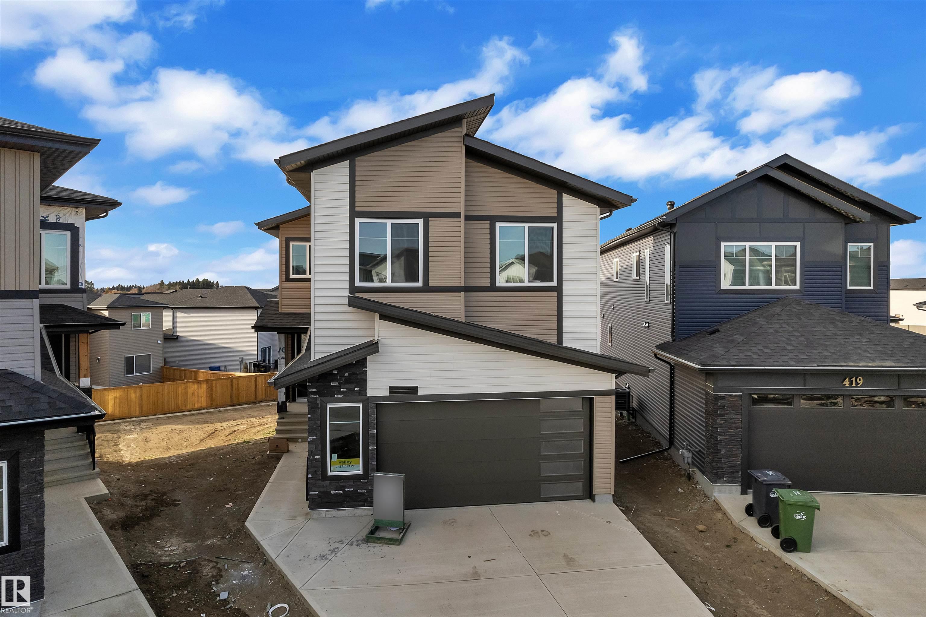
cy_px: 308
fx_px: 566
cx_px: 463
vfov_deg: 57.2
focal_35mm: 22
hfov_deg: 78.6
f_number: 2.4
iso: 100
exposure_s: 1/1500
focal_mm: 8.38
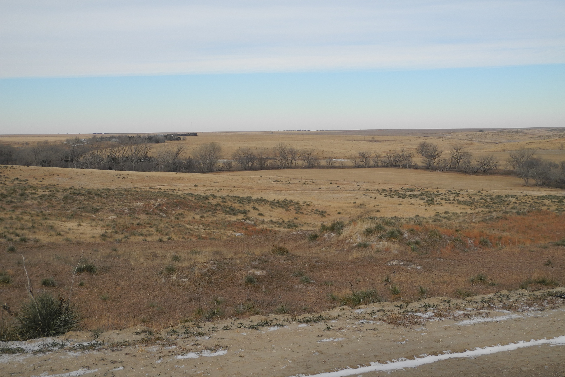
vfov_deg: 28.6
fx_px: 738
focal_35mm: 47
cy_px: 198
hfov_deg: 41.9
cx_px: 283
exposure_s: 1/1000
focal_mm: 9.7
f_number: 3.2
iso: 100
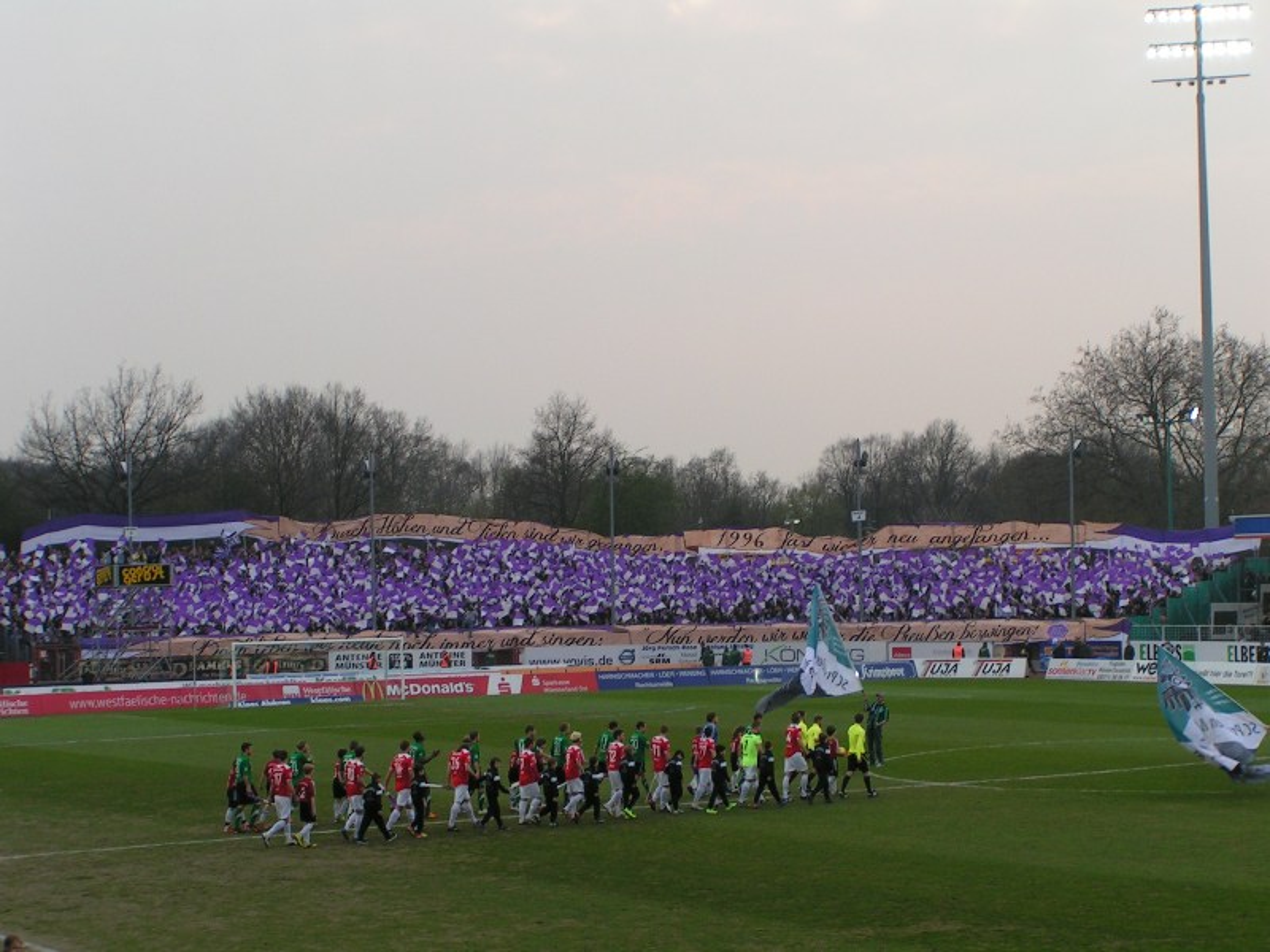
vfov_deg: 19.6
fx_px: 2752
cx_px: 635
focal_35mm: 75
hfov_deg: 26.0
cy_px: 476
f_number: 5
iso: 50
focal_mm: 11.5
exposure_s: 1/125
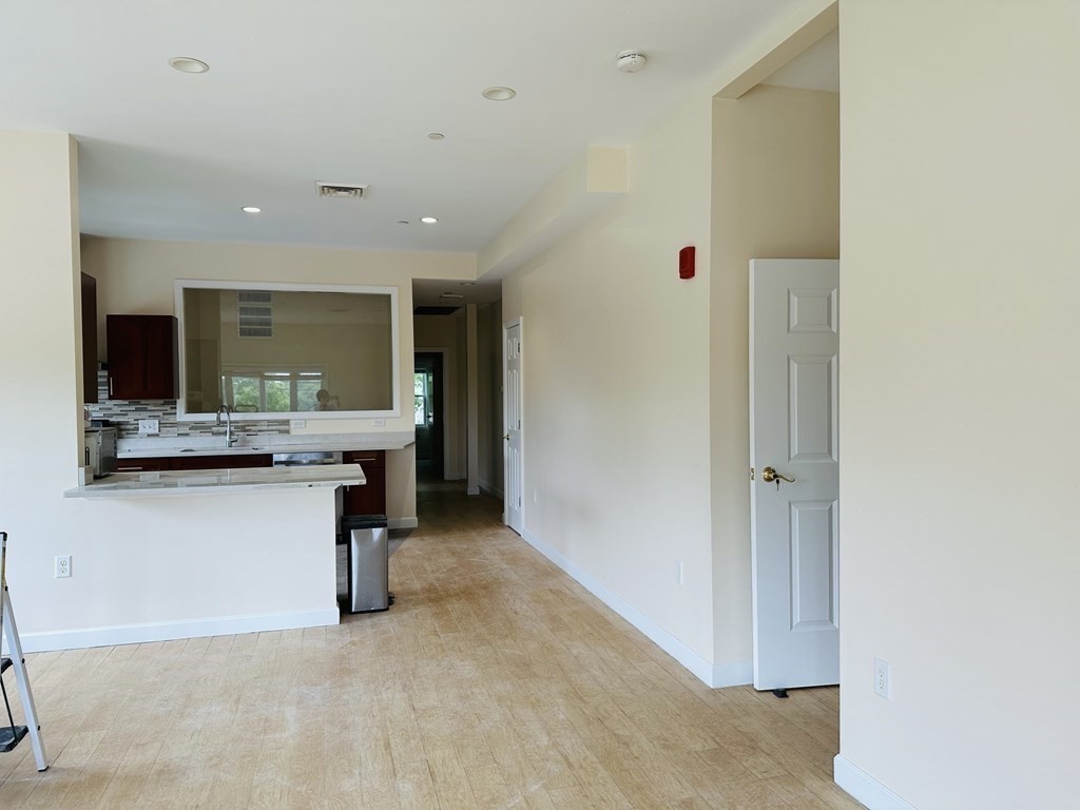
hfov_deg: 71.6
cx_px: 540
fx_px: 749
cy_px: 405
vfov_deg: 56.8
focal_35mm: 24
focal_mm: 6.86
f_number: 1.78
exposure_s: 1/120
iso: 80
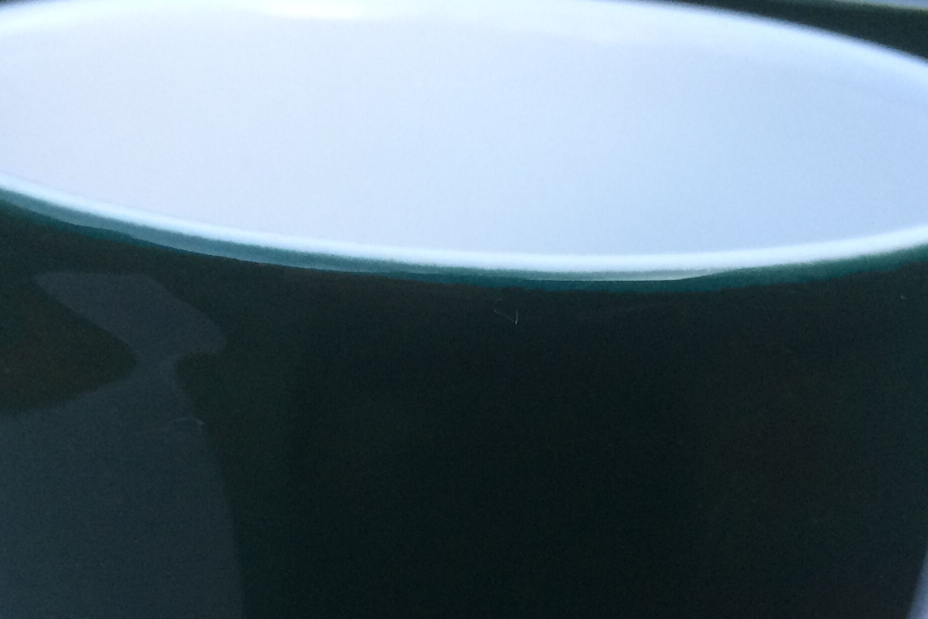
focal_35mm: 53
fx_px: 1366
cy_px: 393
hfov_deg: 37.5
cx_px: 442
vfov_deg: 25.4
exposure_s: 1/33
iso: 125
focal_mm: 4.15
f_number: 2.2
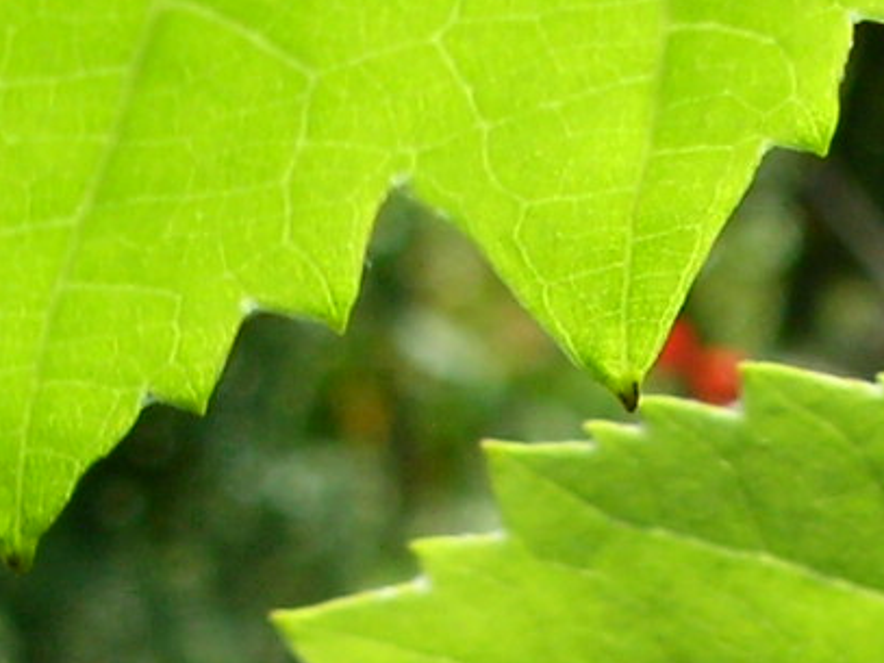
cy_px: 1572
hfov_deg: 11.0
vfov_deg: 7.8
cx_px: 1058
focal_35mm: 176
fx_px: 4493
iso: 50
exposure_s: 1/62.2
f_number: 8.5
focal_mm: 5.8
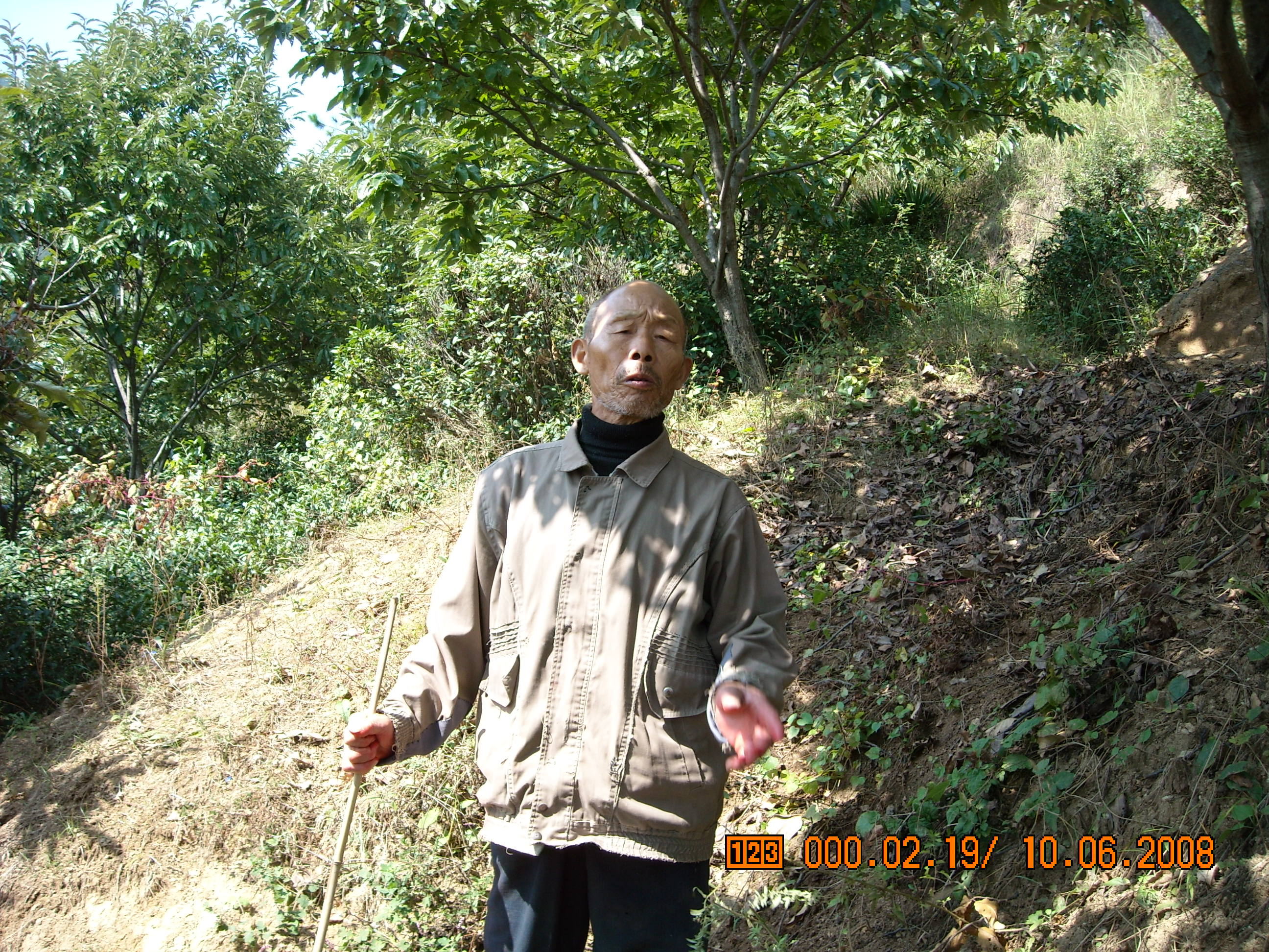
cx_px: 634
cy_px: 476
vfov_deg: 40.7
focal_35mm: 35
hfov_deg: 52.6
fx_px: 1283
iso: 64
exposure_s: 1/218
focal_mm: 5.7
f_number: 2.8
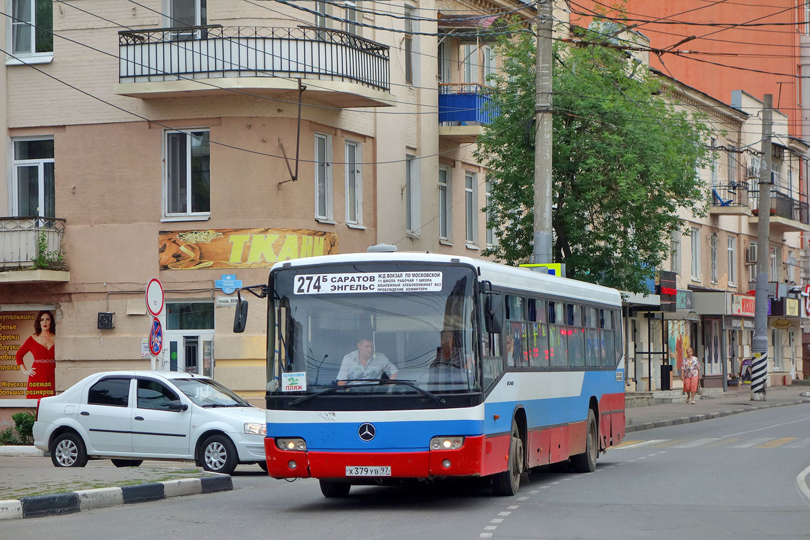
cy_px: 270
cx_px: 405
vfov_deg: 14.1
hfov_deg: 21.0
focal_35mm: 97
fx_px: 2182
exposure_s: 1/500
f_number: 4.9
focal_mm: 35.96
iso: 200
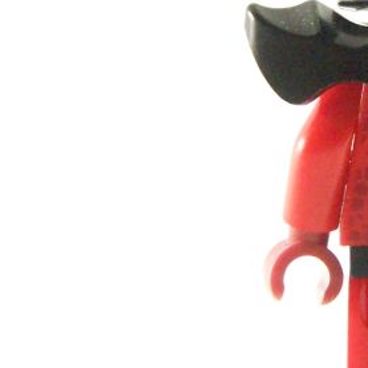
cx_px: 464
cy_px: 117
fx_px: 4125
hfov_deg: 5.1
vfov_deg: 5.1
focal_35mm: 343
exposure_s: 1/45
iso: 400
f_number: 3.2
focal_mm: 17.5
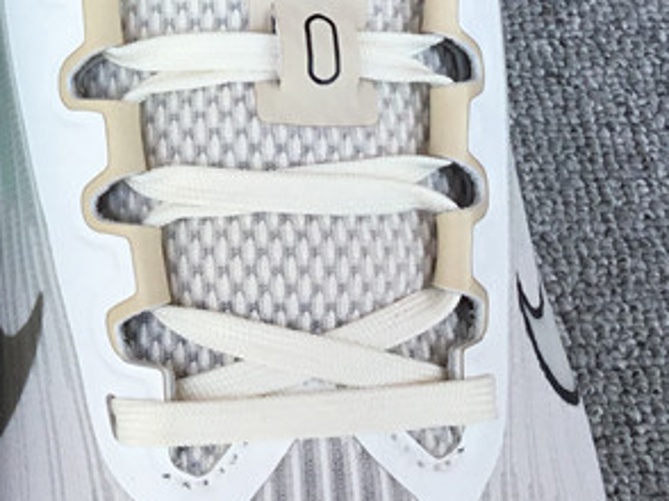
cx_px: -57
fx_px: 1835
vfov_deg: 15.1
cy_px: -69
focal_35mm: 95
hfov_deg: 19.8
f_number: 2.4
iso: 25
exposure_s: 1/337
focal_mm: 3.3
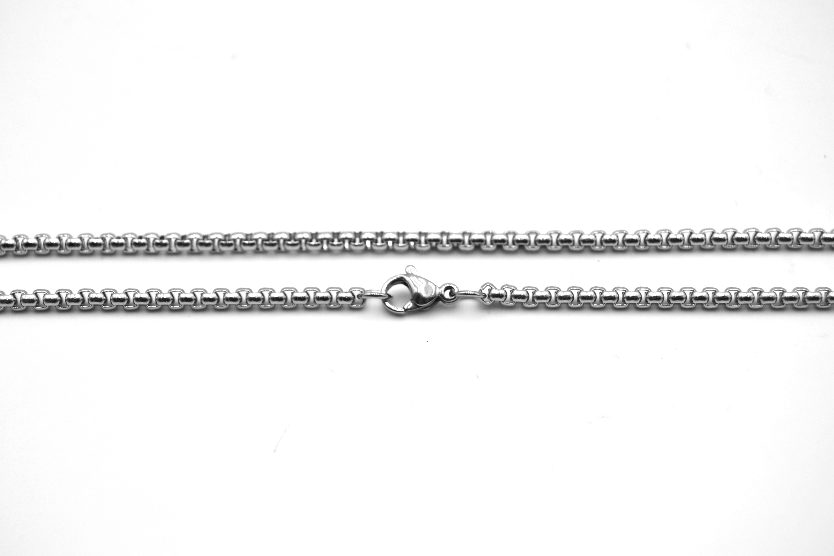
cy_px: 278
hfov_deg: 26.0
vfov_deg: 17.5
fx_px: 1807
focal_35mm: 78
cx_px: 417
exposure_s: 1/250
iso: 100
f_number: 8
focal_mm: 52
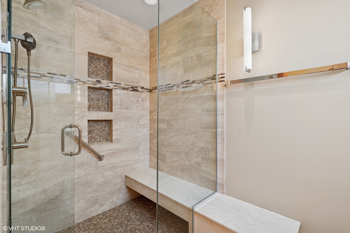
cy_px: 116
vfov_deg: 73.7
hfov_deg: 96.7
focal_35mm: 16
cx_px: 175
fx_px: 156
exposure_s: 1/30
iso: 320
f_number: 8
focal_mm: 16
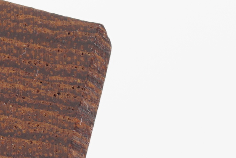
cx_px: -272
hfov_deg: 6.2
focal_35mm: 322
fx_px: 2113
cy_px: 150
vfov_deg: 4.3
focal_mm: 35
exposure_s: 1/125
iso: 100
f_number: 16
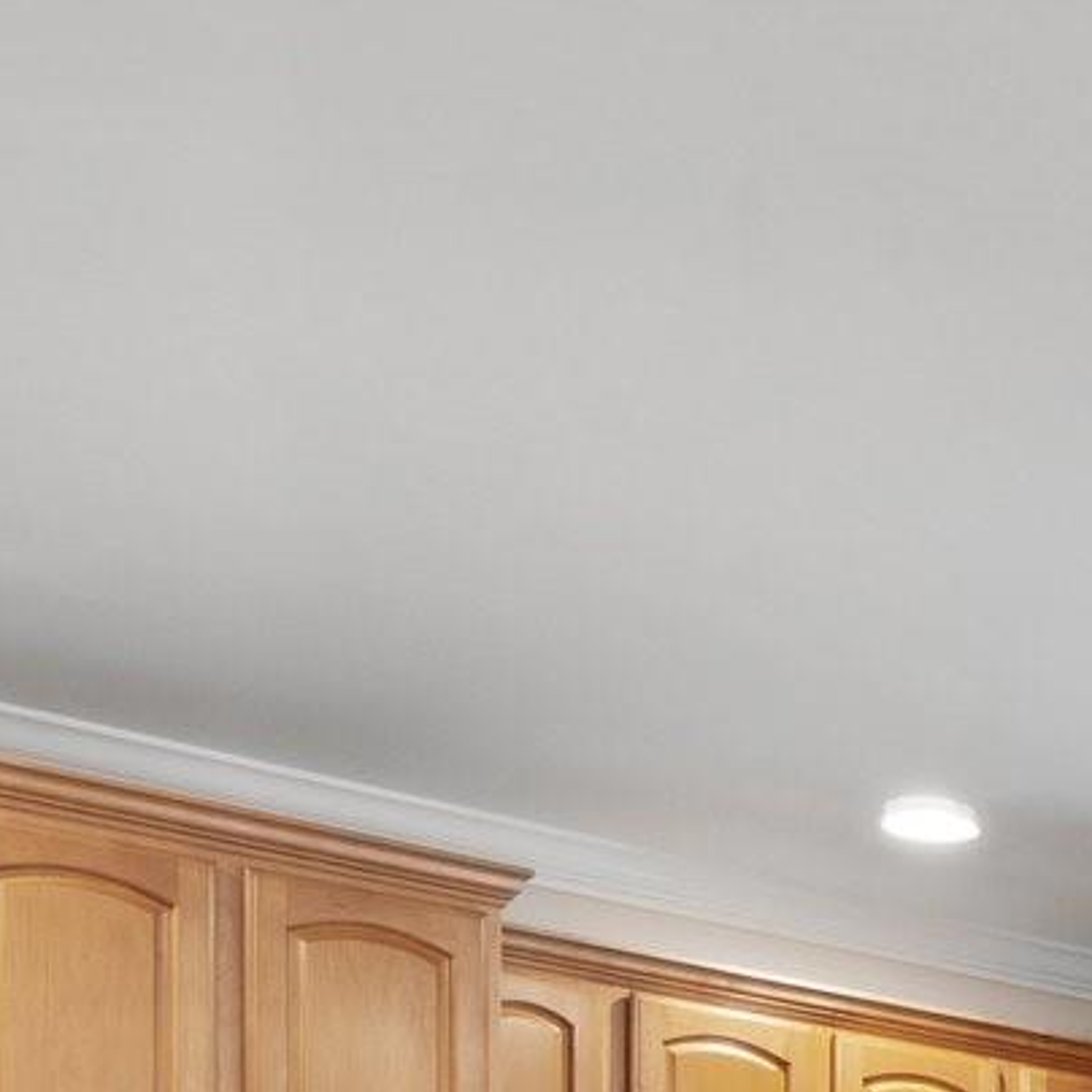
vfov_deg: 20.5
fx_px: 2463
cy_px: 1747
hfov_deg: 20.7
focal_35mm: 69
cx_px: 1703
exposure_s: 1/2.5
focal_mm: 16
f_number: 10
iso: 125
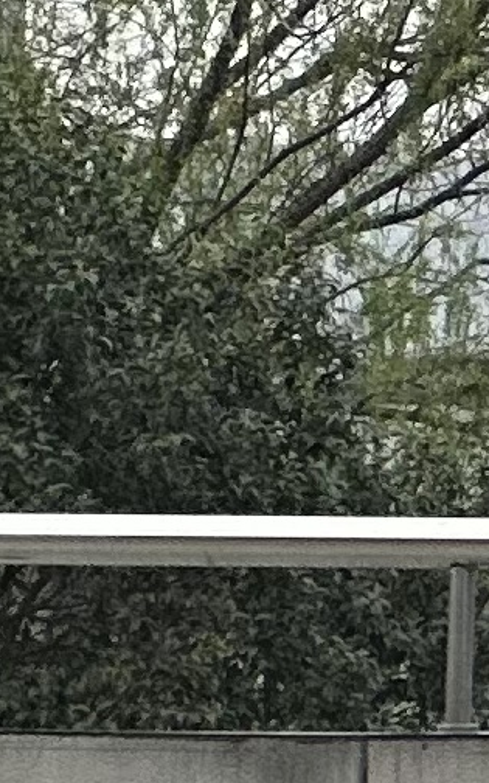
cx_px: 2707
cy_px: 490
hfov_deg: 2.1
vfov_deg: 3.6
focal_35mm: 589
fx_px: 12559
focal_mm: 9
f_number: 2.8
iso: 25
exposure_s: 1/226
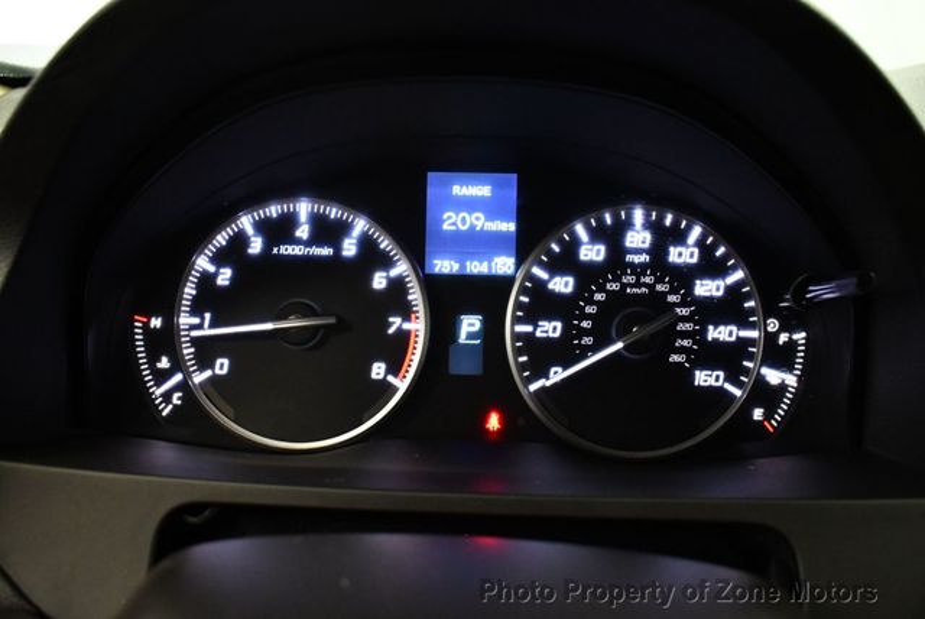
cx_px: 462
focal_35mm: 36
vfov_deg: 36.9
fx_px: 926
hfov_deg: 53.1
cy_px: 310
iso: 3200
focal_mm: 18
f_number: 3.5
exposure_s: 1/80
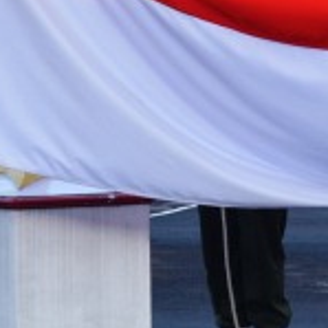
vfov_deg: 7.1
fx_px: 2626
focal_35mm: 245
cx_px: -200
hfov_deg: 7.0
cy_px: -106
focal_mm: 28
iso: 100
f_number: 5
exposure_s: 1/100
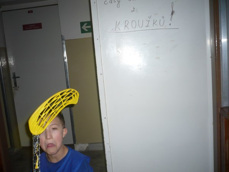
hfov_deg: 52.6
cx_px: 114
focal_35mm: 35
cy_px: 86
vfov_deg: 40.7
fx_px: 232
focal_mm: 5.8
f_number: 2.8
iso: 100
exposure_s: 1/30
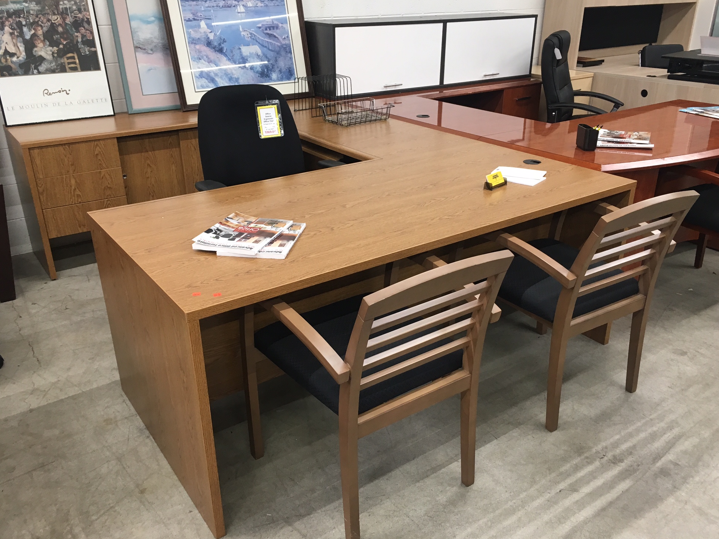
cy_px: 270
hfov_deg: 60.0
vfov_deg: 46.8
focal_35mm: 30
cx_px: 369
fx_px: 623
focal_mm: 4.15
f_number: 2.2
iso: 80
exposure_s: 1/30
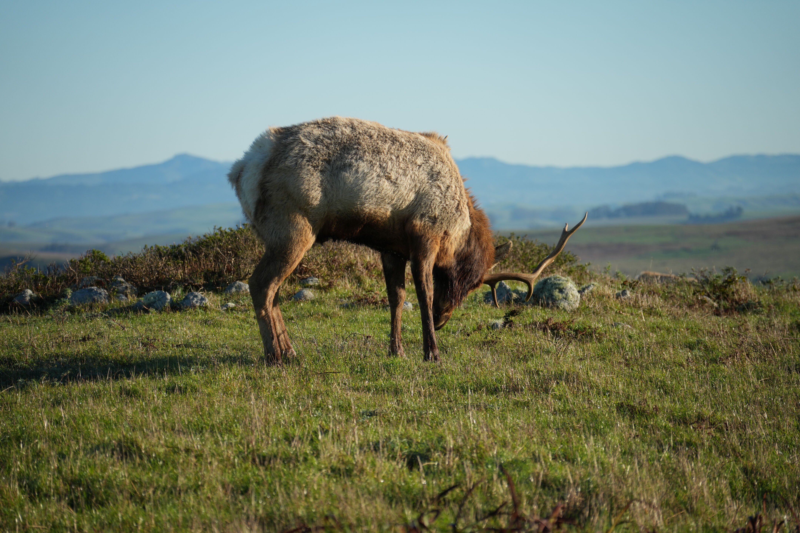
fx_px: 4600
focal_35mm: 207
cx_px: 400
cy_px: 266
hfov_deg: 9.9
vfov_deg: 6.6
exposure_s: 1/1000
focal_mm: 207
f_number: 7.1
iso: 400
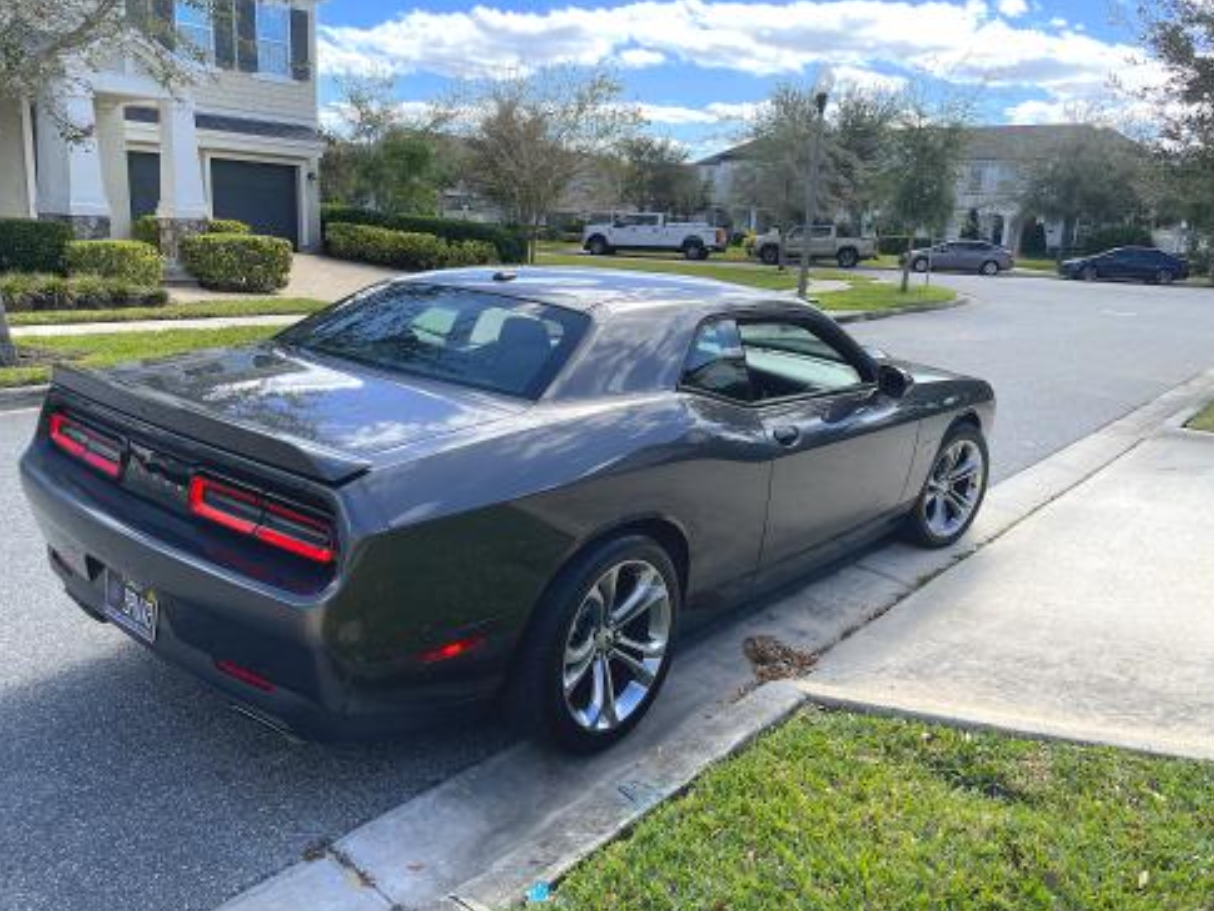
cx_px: 586
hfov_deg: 65.3
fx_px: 947
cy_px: 453
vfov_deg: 51.4
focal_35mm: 27
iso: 32
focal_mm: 4.2
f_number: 1.6
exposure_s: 1/1335
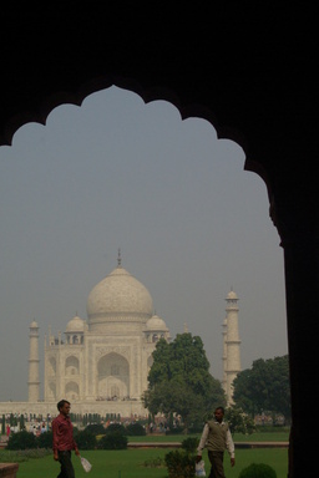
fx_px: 872
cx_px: 126
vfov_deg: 30.6
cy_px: 271
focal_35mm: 66
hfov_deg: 20.7
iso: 800
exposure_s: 1/750
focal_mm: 35
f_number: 9.5
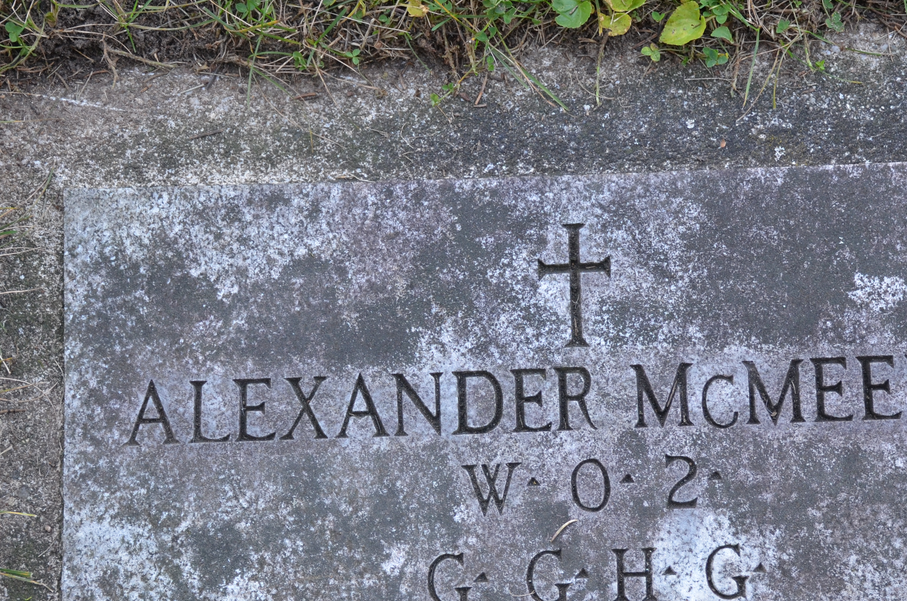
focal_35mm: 91
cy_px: 441
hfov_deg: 22.4
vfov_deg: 14.9
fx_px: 2288
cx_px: 583
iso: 400
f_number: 4.5
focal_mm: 38
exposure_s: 1/80
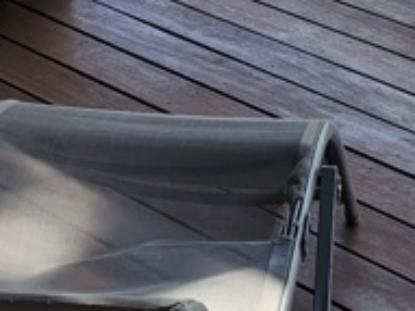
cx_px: 160
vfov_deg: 8.8
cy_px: -290
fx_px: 1905
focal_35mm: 159
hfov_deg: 12.4
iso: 40
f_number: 1.8
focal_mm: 5.4
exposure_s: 1/1173
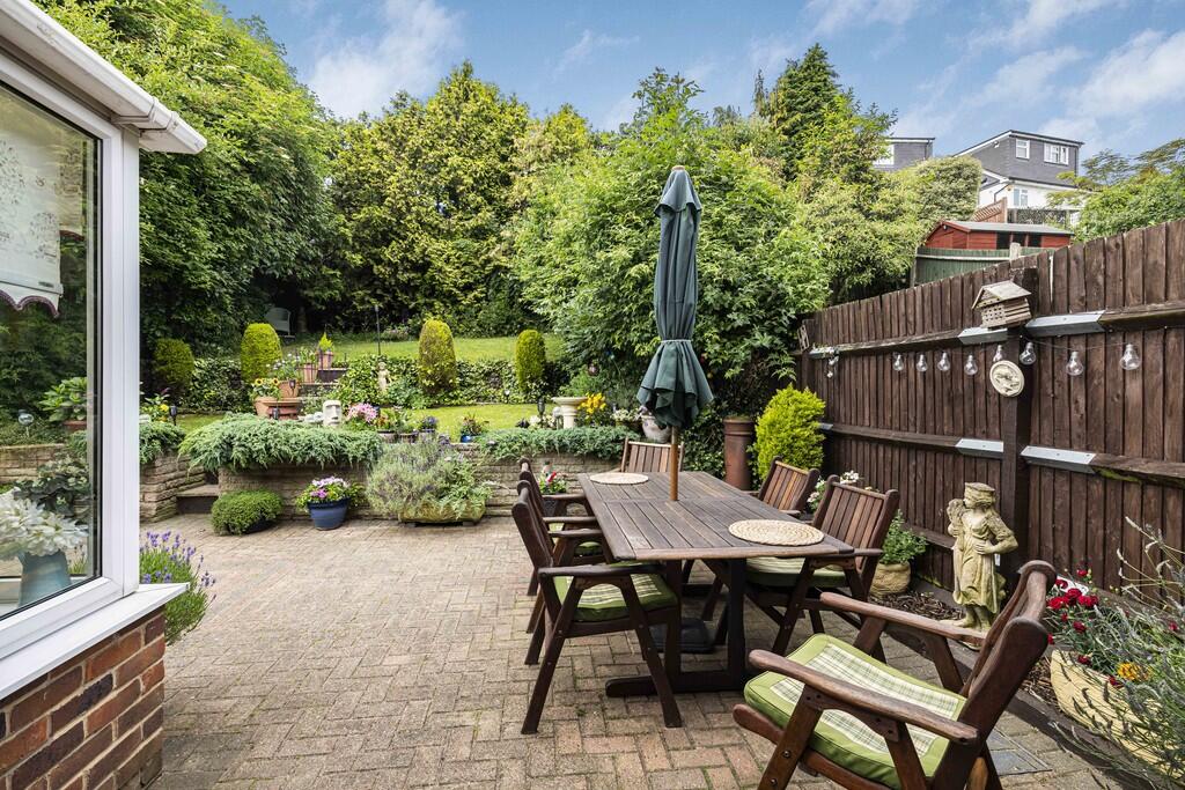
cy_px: 395
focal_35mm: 16
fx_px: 527
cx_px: 592
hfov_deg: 96.7
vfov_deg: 73.8
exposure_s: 1/80
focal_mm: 16
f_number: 8
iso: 200
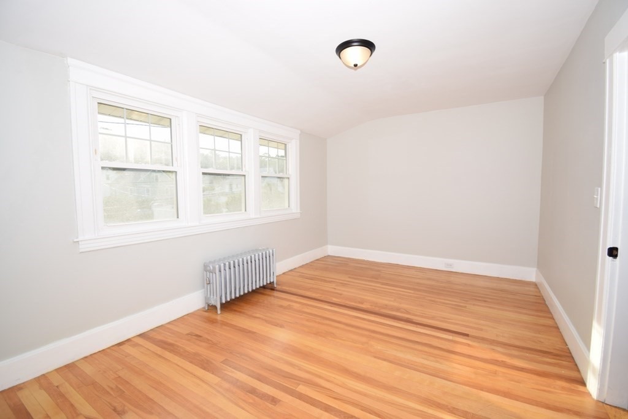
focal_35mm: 15
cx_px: 314
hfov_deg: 100.4
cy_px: 210
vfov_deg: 77.3
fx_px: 262
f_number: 5.6
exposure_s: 1/125
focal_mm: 10
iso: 220
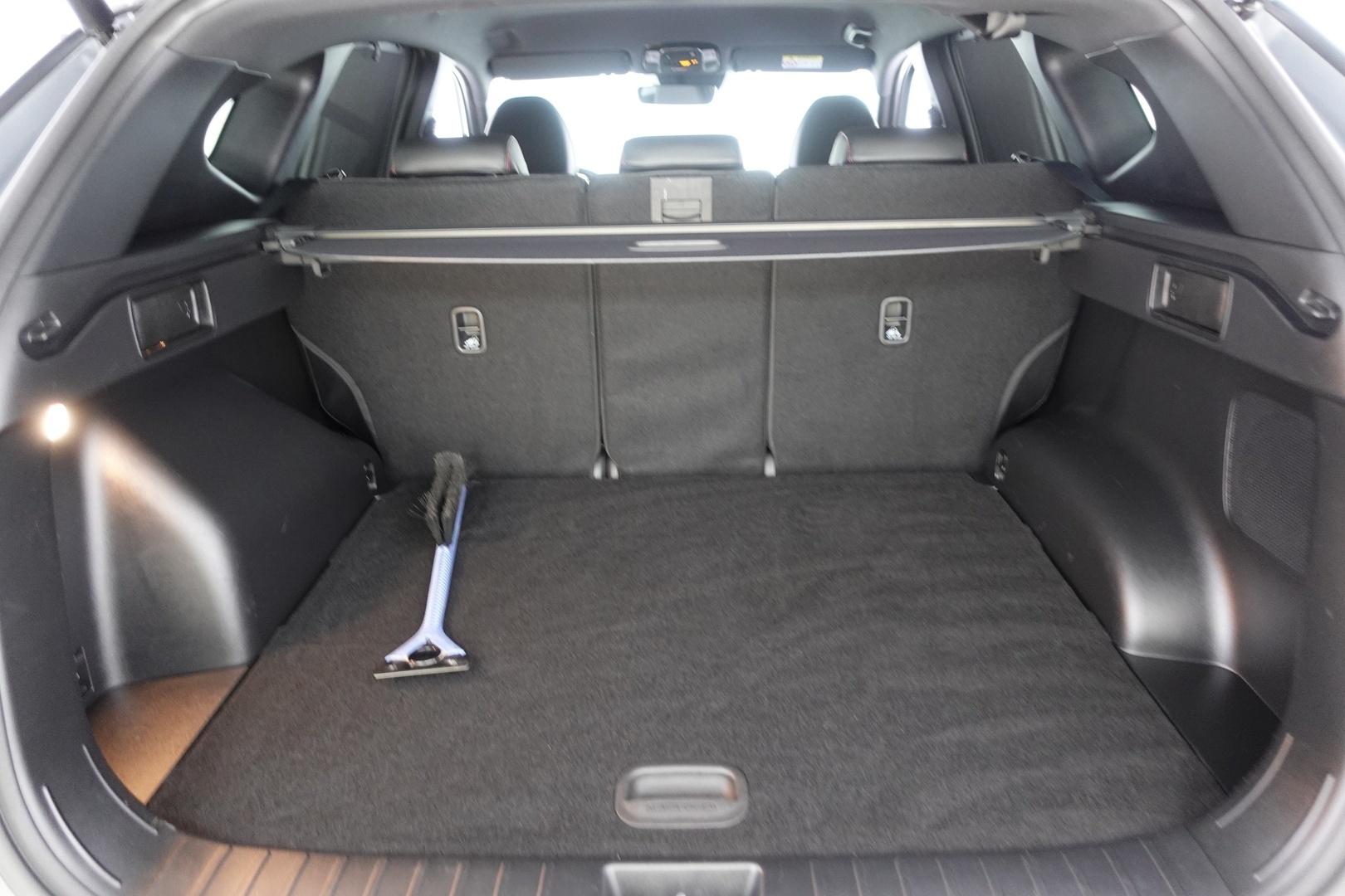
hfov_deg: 73.7
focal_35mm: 24
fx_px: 897
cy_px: 448
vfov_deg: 53.1
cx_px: 672
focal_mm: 9.4
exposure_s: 1/8
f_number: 1.8
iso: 1000
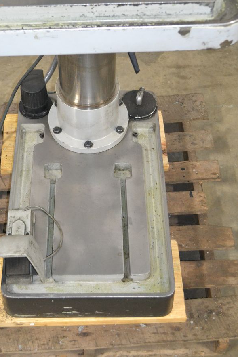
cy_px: 78
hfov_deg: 22.2
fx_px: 605
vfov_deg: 32.1
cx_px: 87
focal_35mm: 61
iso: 1600
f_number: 4.2
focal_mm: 26
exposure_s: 1/60
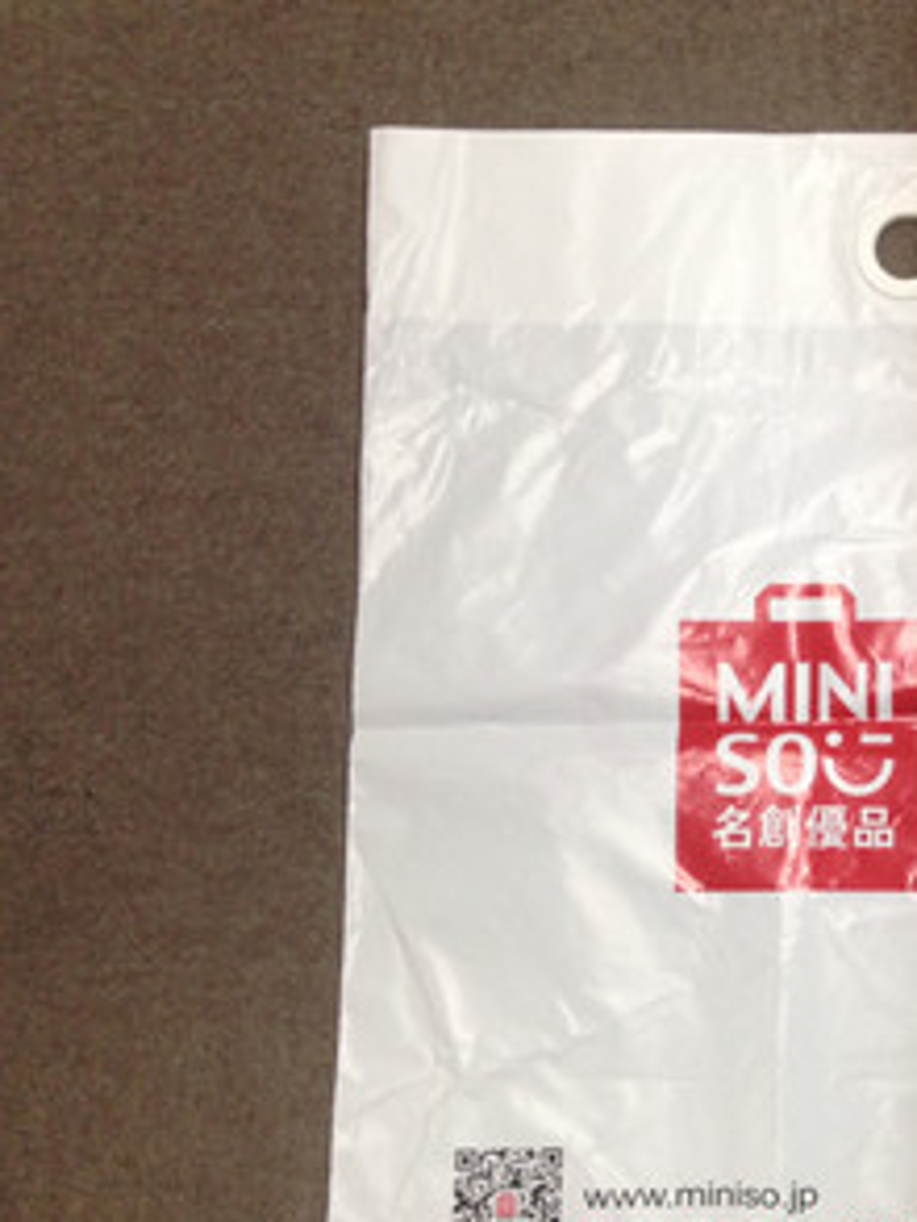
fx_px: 1906
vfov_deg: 35.4
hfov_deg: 25.2
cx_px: 996
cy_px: 717
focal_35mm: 54
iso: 125
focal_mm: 4.12
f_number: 2.4
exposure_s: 1/20
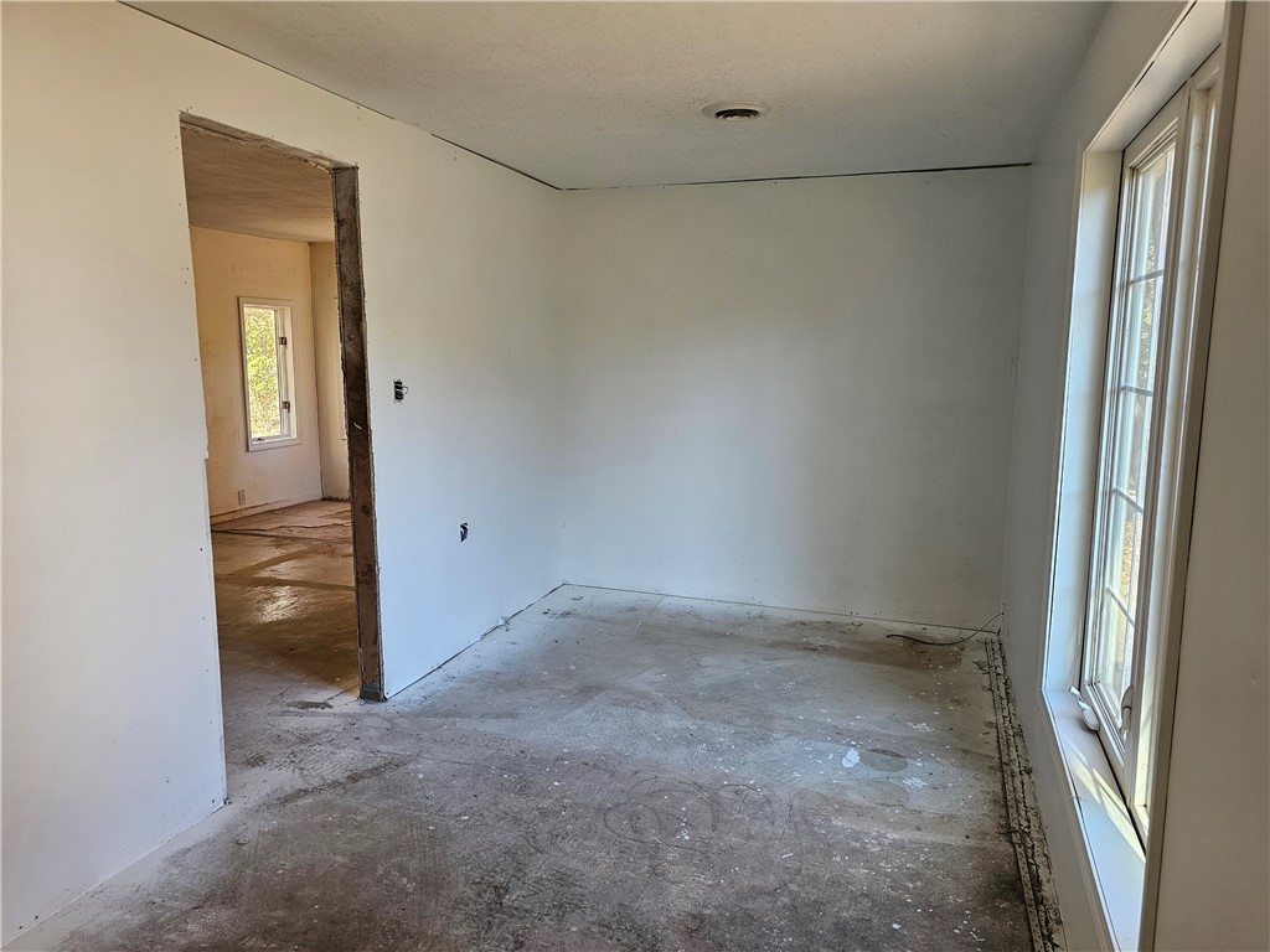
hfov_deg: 73.9
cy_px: 476
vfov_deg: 58.9
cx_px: 635
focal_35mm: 23
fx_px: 844
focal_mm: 6.3
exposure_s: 1/182
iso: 160
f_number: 1.7
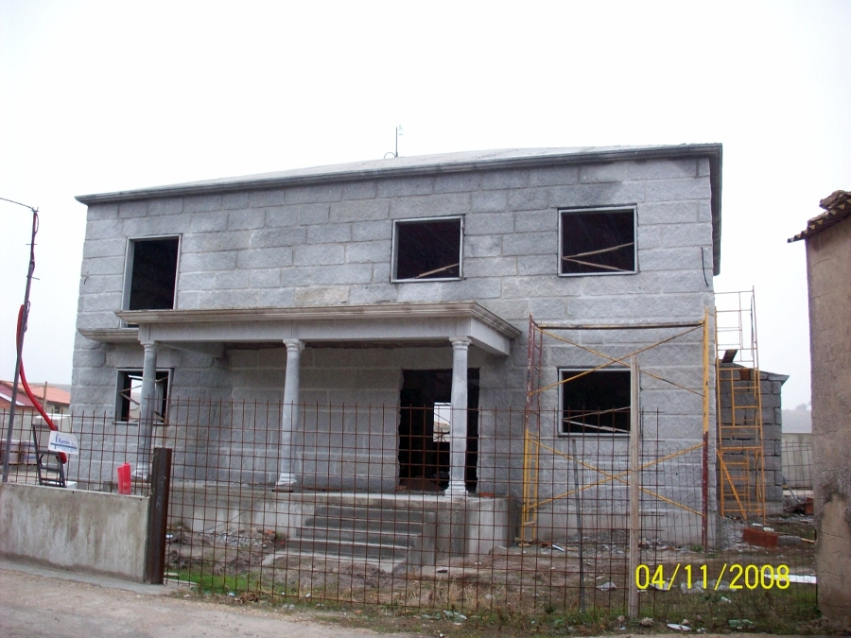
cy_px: 319
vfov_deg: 38.7
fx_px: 910
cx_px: 426
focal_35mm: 37
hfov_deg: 50.1
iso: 80
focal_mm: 6.2
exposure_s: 1/97.5
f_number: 2.8
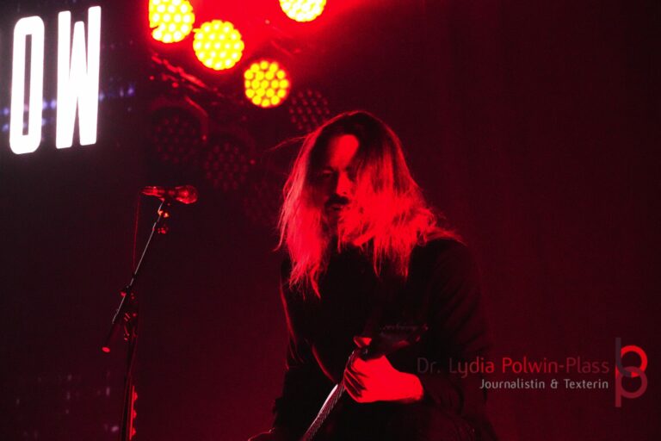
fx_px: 2038
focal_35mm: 111
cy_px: 220
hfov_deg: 18.4
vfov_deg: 12.3
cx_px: 330
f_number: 5
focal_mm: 74
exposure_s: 1/125
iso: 6400
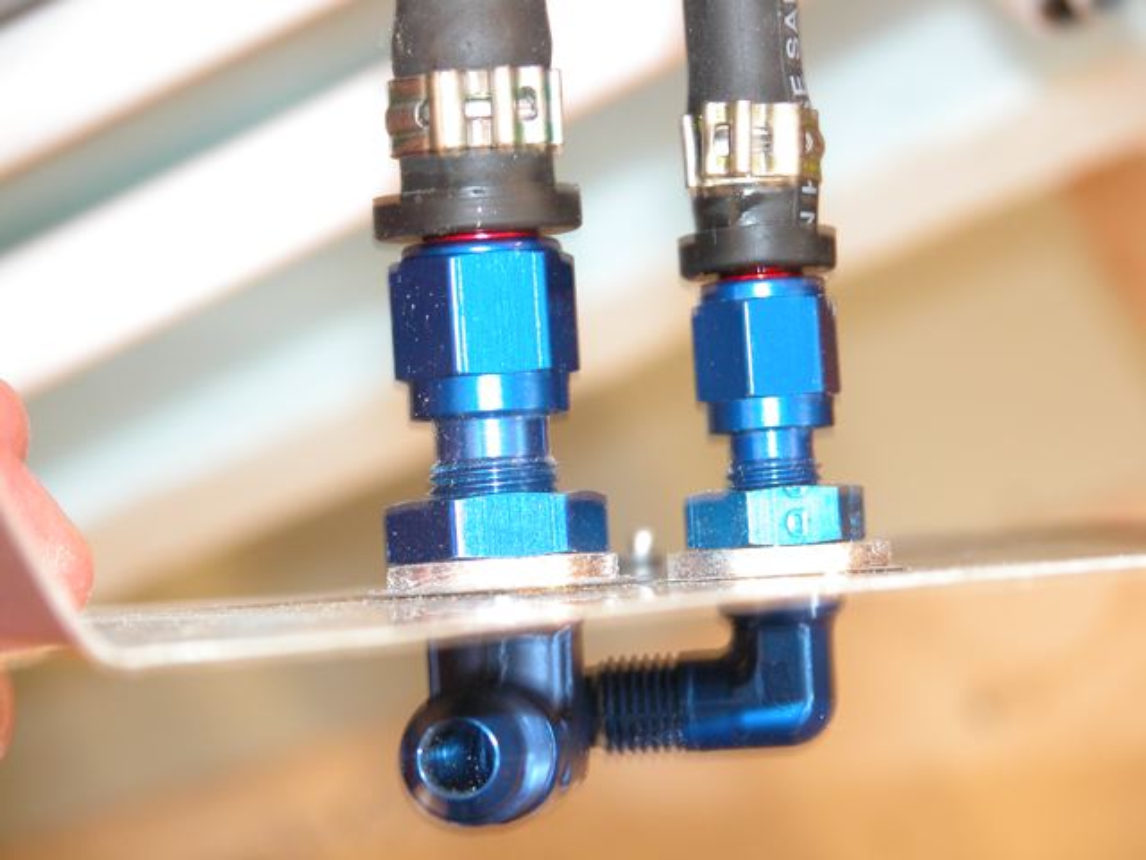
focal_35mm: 161
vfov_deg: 9.2
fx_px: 5330
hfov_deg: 12.3
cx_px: 573
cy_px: 430
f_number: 3.9
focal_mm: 41.1
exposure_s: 1/3.5
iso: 200
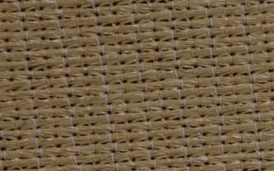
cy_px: 288
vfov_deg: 2.3
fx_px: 4193
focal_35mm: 562
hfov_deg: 3.7
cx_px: 463
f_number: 20
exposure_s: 1/60
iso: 200
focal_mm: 105
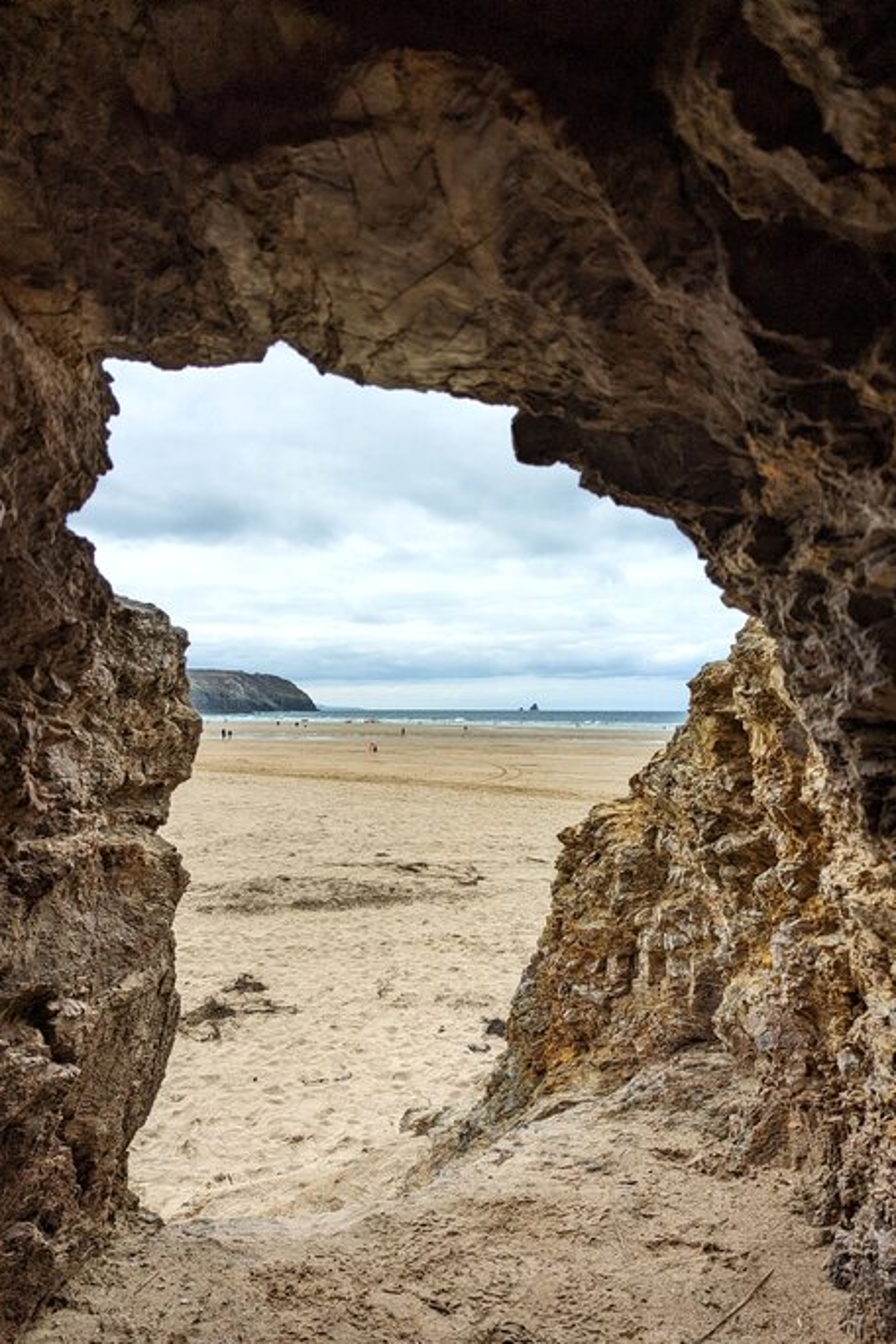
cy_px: 653
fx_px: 971
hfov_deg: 49.5
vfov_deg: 69.4
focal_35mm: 26
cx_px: 403
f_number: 1.85
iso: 61
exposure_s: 1/1595
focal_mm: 6.81
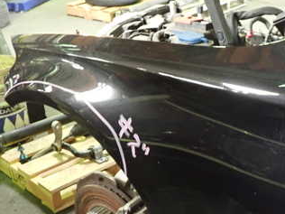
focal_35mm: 57
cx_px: 212
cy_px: 179
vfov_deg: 25.1
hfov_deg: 33.2
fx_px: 469
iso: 800
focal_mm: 5.4
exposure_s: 1/25
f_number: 2.3
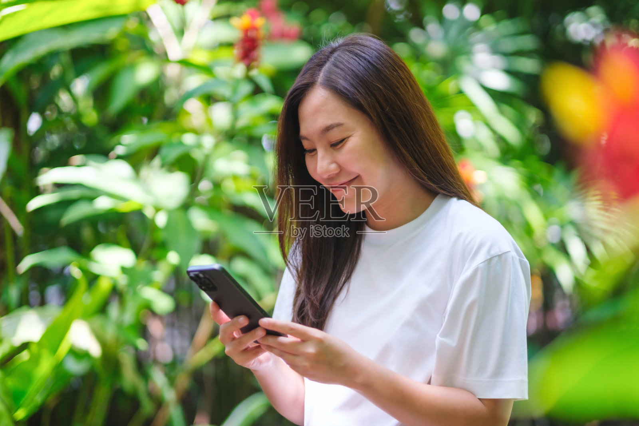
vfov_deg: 16.3
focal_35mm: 84
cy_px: 213
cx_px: 320
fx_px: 1491
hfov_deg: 24.2
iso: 160
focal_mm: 56
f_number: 1.2
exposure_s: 1/480
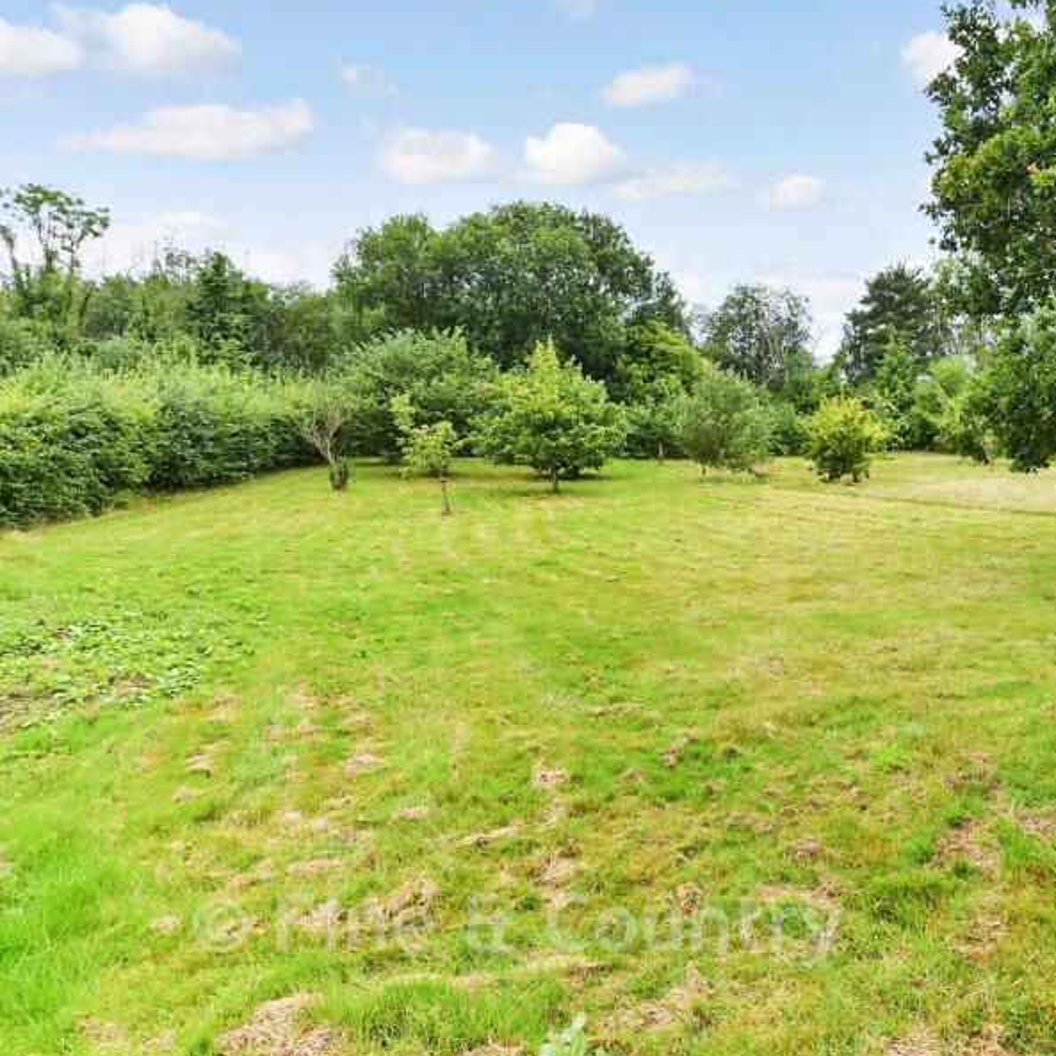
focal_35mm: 22
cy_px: 507
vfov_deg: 69.6
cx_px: 784
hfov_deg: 65.6
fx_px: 759
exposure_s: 1/250
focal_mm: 10
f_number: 8
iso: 320
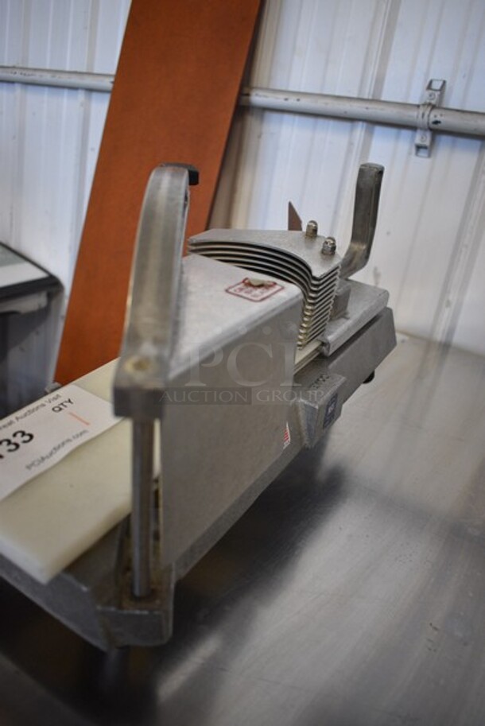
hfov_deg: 48.0
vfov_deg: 67.3
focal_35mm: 27
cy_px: 363
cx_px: 242
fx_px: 545
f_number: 3.5
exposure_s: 1/125
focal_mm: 18
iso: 900
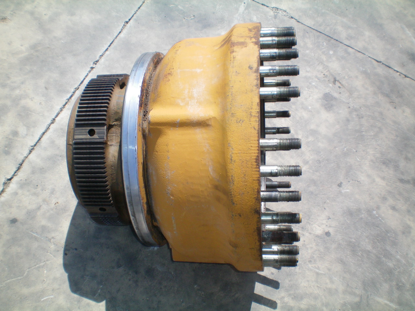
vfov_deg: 37.7
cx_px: 208
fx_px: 456
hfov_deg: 49.0
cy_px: 156
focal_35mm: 38
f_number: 4.6
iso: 64
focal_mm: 6.3
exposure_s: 1/400
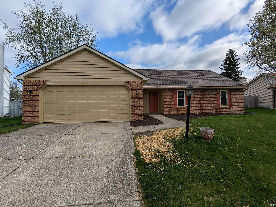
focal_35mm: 16
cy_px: 104
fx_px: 128
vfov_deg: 78.1
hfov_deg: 94.5
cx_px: 138
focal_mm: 2.35
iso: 48
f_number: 2.2
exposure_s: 1/1938
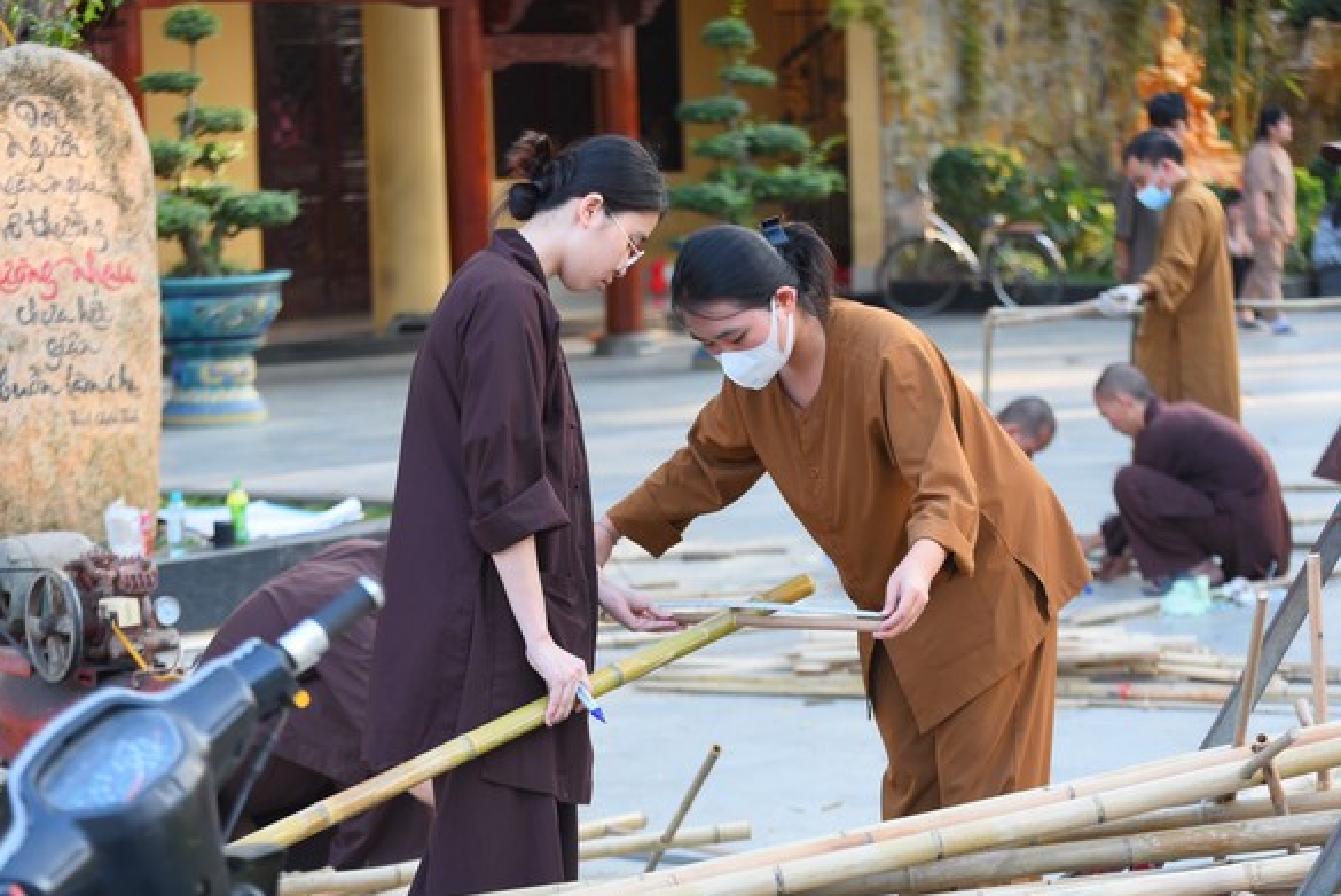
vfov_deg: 13.7
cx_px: 674
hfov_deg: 20.4
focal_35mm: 100
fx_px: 3728
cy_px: 454
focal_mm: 90
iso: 400
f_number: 4.5
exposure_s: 1/160
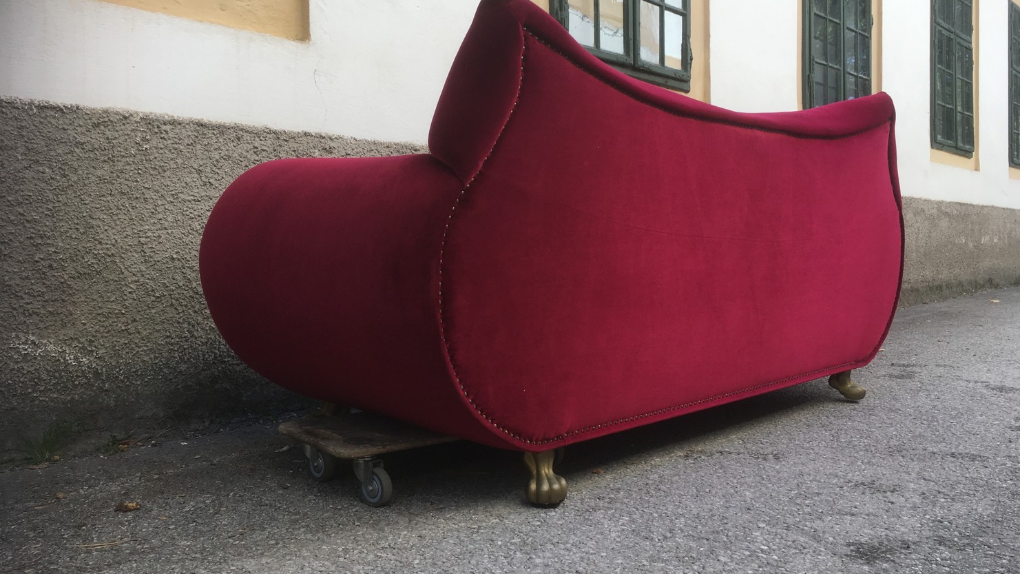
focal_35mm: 32
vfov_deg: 36.7
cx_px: 509
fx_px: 865
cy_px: 294
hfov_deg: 61.0
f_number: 2.2
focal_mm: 4.15
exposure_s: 1/324
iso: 25
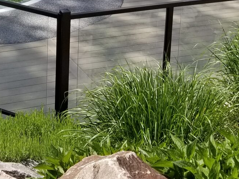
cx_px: 25
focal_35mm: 101
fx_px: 697
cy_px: -95
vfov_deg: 13.7
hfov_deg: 19.1
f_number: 1.7
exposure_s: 1/1764
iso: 50
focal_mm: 4.25
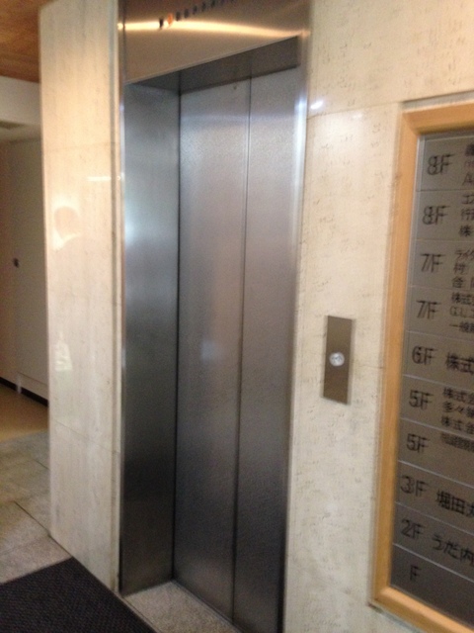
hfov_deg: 42.9
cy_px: 316
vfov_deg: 55.4
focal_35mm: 33
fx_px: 602
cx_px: 237
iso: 400
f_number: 2.4
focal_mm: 4.12
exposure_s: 1/20
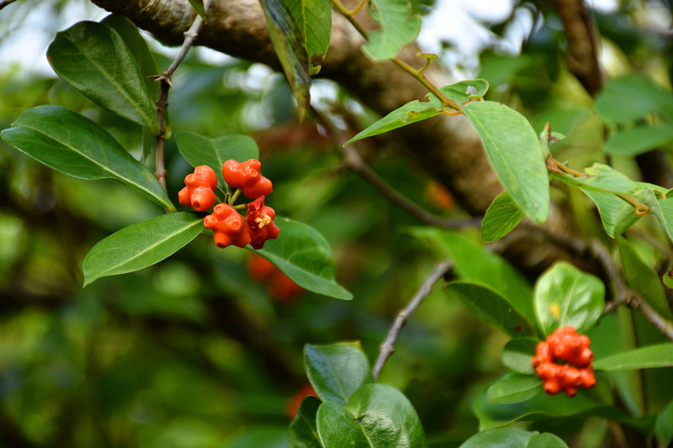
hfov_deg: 9.8
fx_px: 3925
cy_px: 224
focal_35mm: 210
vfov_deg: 6.5
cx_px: 336
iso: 200
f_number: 5.6
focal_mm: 140
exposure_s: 1/80
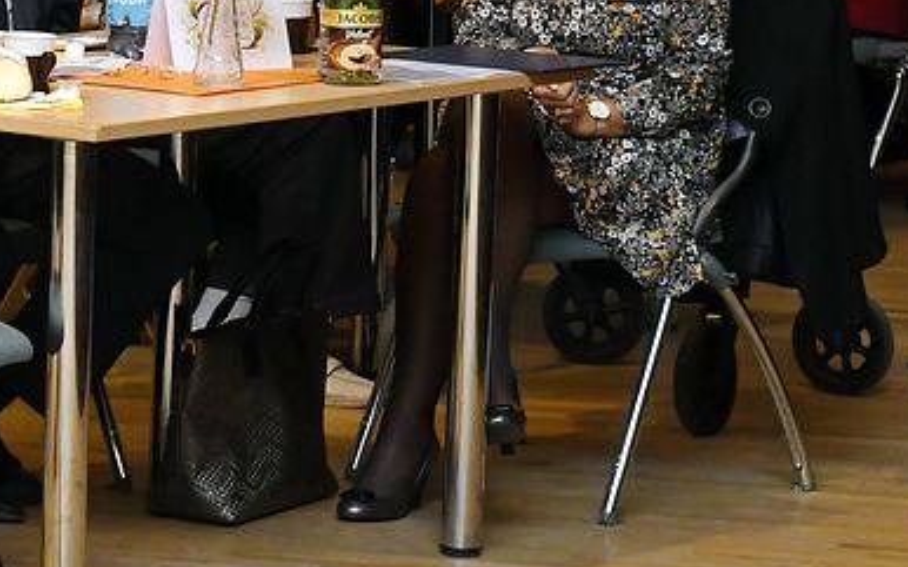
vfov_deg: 6.3
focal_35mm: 209
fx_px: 5170
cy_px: -47
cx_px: -358
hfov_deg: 9.8
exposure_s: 1/160
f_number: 6.3
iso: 1600
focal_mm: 44
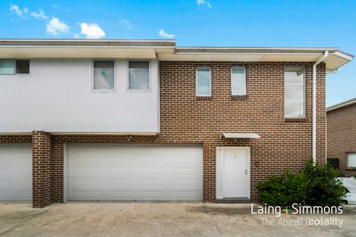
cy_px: 118
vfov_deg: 73.7
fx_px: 158
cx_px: 178
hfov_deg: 96.8
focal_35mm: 16
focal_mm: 16
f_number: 9
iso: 100
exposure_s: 1/6
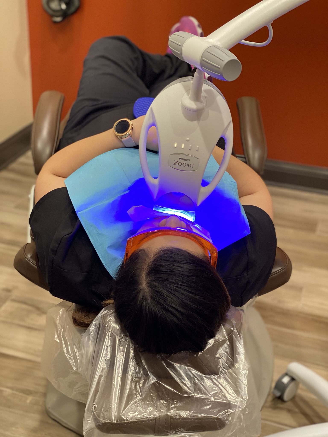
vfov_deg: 36.8
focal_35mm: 52
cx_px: 164
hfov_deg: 28.0
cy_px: 218
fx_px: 657
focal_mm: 6
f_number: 2
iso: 160
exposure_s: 1/60
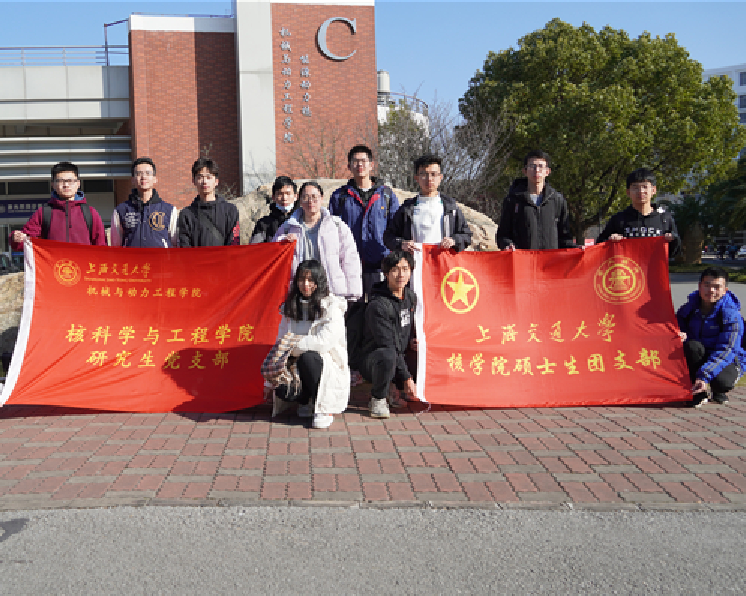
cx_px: 321
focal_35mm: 34
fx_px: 750
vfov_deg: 43.3
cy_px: 299
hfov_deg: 52.7
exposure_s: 1/640
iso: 100
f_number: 4.5
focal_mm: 20
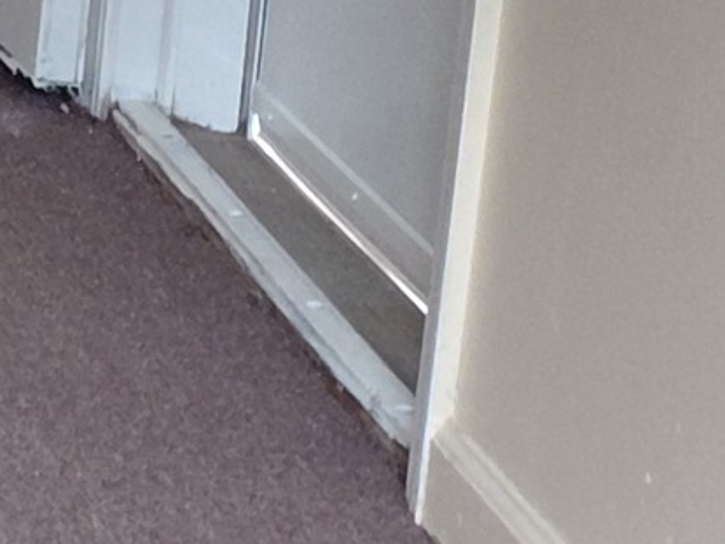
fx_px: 3874
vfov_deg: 7.3
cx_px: -1738
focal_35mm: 185
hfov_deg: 8.3
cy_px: -918
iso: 160
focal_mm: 4.69
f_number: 1.8
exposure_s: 1/60
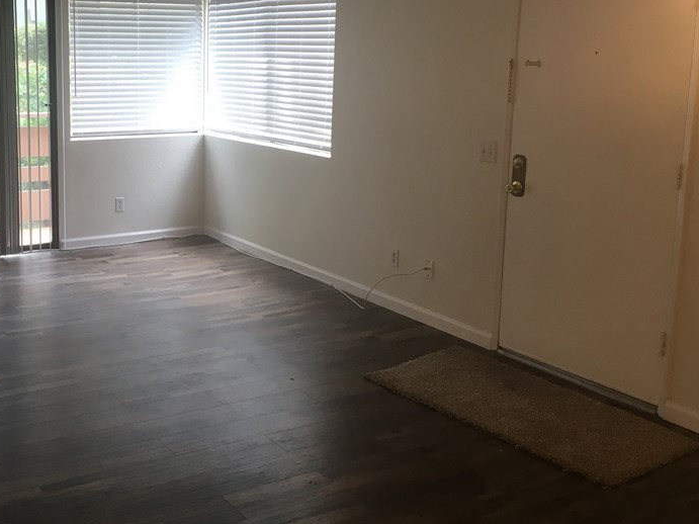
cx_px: 213
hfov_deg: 43.0
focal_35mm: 43
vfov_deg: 33.4
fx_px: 868
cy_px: 193
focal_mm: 4.15
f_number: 2.2
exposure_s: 1/30
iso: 25
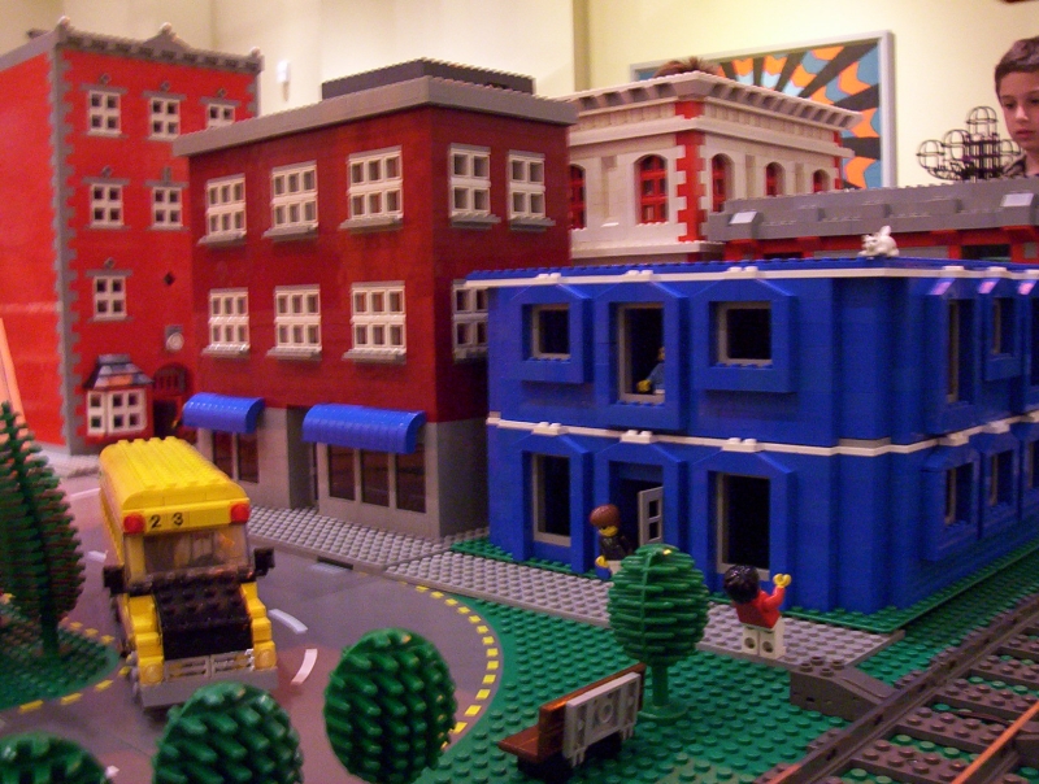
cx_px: 520
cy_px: 392
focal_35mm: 43
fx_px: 1294
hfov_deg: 43.8
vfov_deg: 33.7
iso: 200
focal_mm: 5.77
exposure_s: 1/8
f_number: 2.73
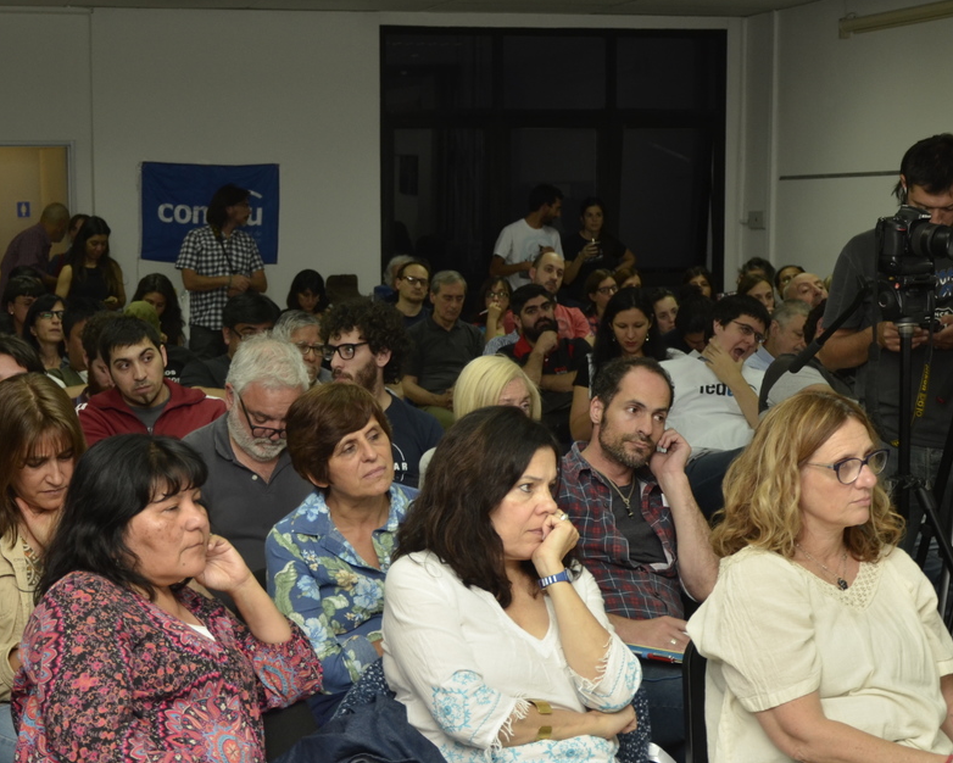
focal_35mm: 69
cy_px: 463
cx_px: 311
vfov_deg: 22.1
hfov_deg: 27.3
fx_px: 1947
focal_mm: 30
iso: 400
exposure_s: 1/80
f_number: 4.2
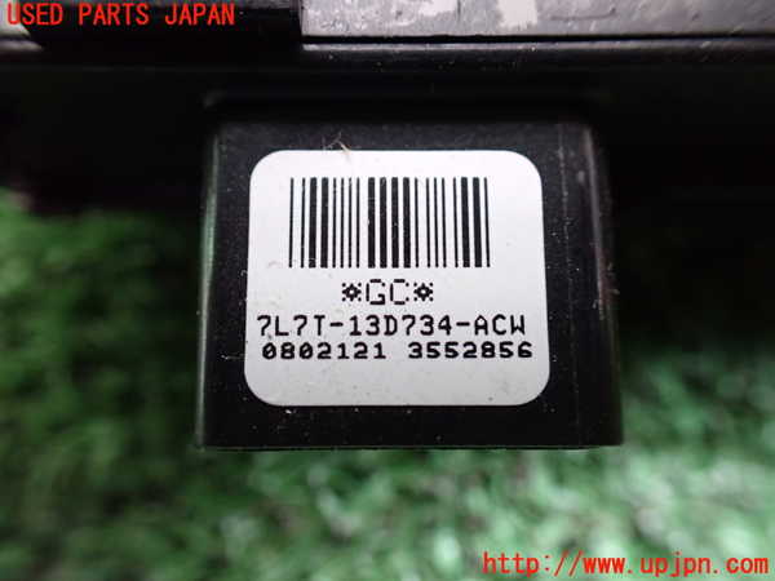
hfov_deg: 60.0
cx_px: 388
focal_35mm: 30
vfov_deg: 46.8
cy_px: 290
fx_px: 672
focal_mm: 5.4
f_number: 2.3
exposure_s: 1/30
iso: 800
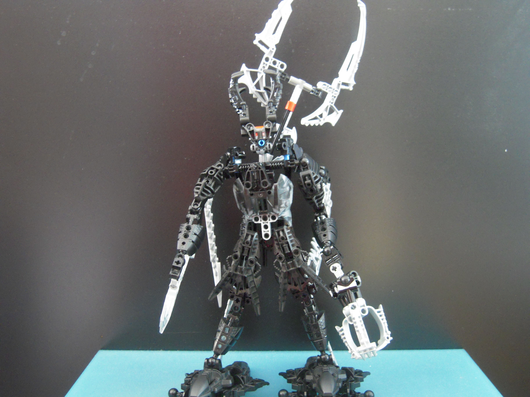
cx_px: 265
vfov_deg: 38.7
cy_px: 198
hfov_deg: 50.1
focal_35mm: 37
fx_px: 567
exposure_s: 1
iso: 800
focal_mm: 6.5
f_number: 3
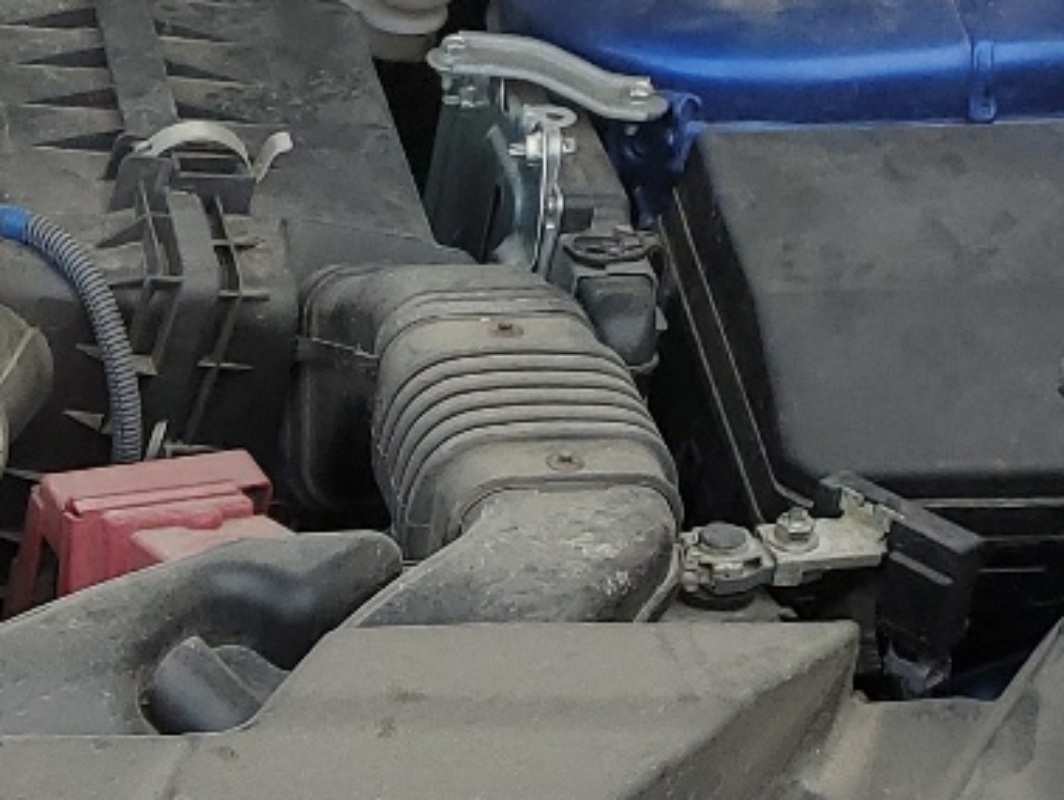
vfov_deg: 13.2
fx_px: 3383
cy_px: 904
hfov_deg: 16.2
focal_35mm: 110
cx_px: -571
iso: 50
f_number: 1.5
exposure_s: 1/1000
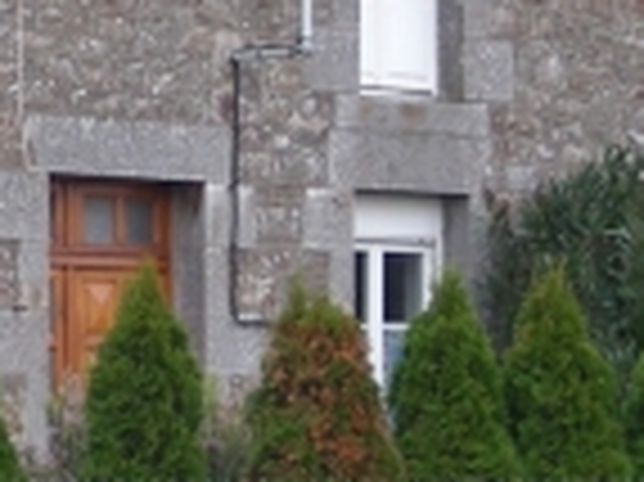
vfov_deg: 4.4
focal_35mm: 334
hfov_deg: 5.9
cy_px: -18
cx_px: -185
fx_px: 6209
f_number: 3.5
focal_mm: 11.7
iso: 64
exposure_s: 1/30
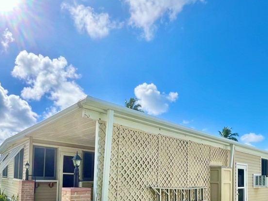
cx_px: 113
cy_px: 172
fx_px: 186
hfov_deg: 71.2
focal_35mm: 24
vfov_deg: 51.6
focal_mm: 1.57
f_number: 1.8
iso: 32
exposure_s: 1/1908
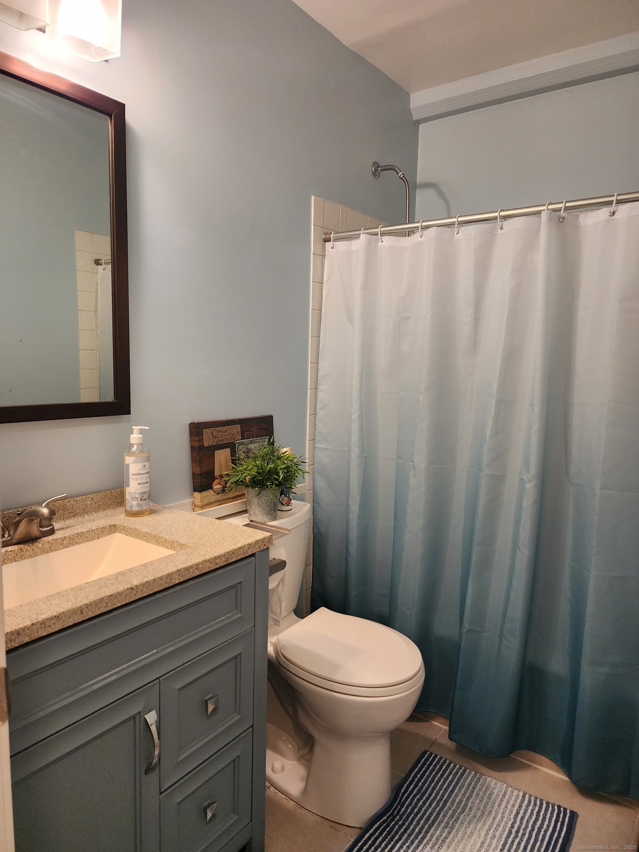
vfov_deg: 73.9
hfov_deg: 58.9
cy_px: 426
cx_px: 320
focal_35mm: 23
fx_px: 566
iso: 250
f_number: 1.8
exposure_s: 1/120
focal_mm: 6.4
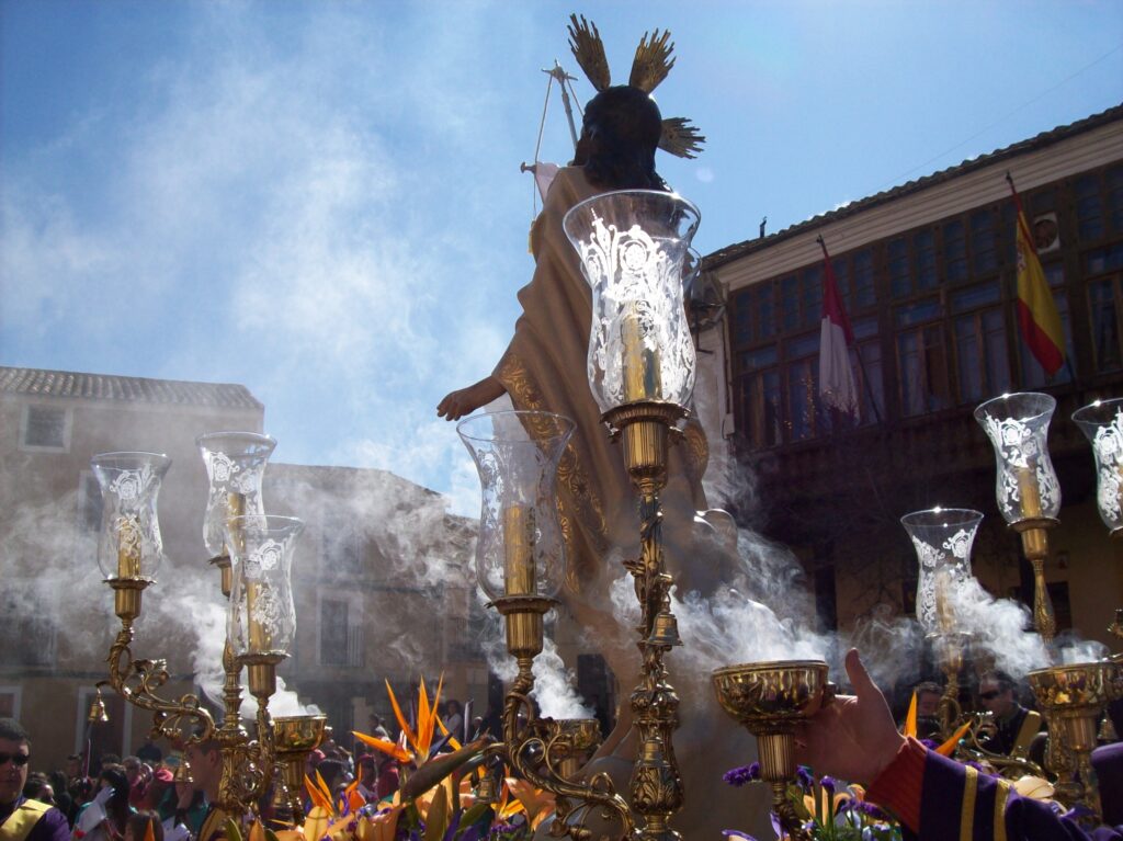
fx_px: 1167
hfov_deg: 51.4
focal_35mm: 36
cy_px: 420
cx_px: 562
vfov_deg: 39.6
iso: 80
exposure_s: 1/948
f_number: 4.8
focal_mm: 6
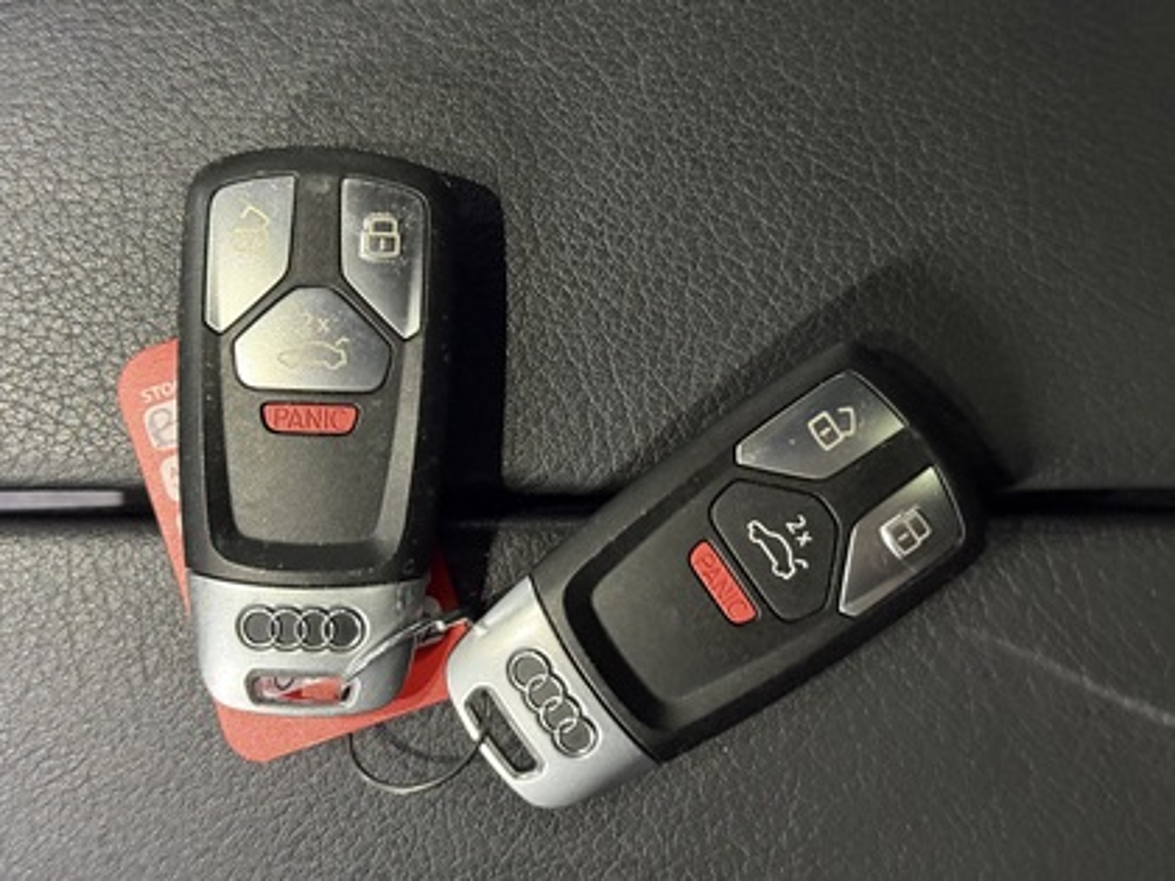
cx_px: 588
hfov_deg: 39.7
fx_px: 1629
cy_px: 440
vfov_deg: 30.3
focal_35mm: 48
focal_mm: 6.76
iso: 500
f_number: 1.78
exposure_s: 1/25
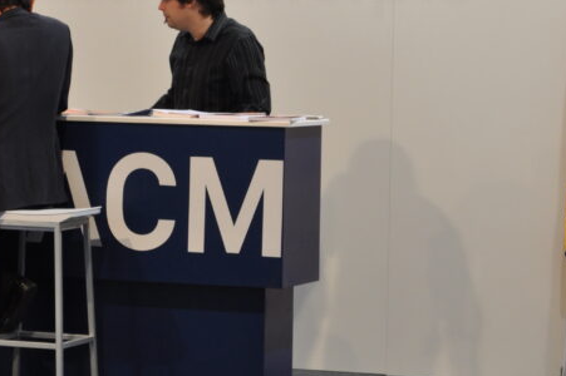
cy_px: 83
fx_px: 2940
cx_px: 128
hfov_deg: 11.0
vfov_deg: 7.3
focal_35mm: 187
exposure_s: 1/60
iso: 640
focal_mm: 55
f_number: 5.6
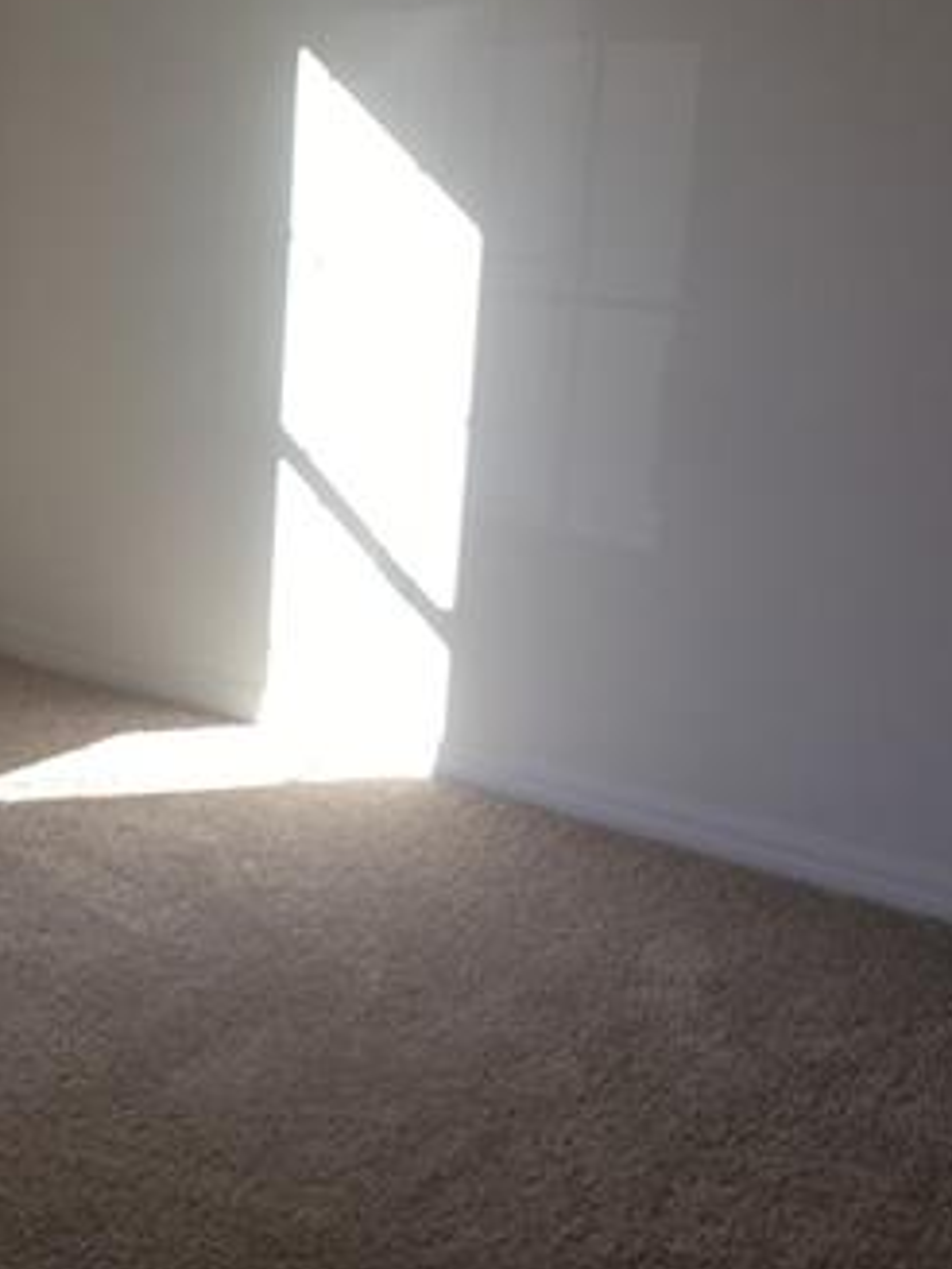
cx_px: 50
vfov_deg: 28.6
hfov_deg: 21.0
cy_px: 619
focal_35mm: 68
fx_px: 2493
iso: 25
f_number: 2.2
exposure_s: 1/120
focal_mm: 4.15
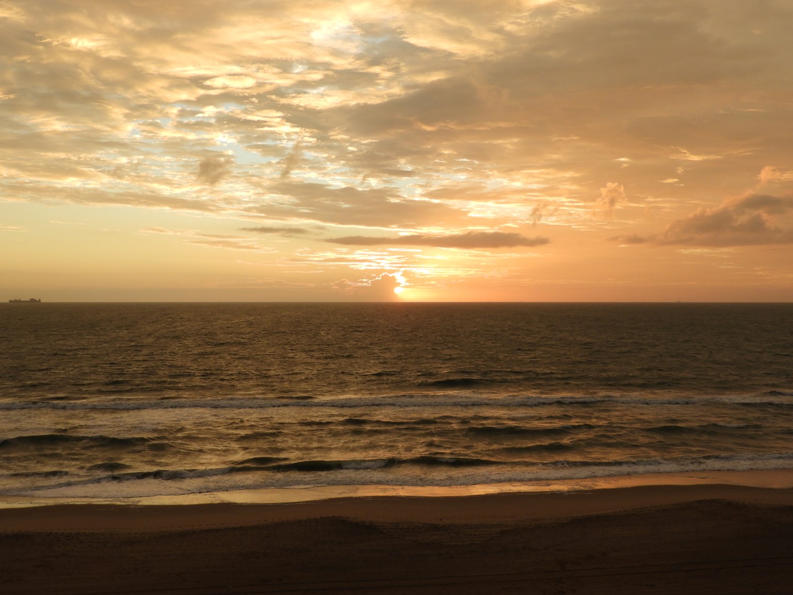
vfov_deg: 36.0
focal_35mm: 40
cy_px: 298
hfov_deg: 46.8
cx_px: 396
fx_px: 916
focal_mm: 7.2
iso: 100
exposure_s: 1/200
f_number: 3.8
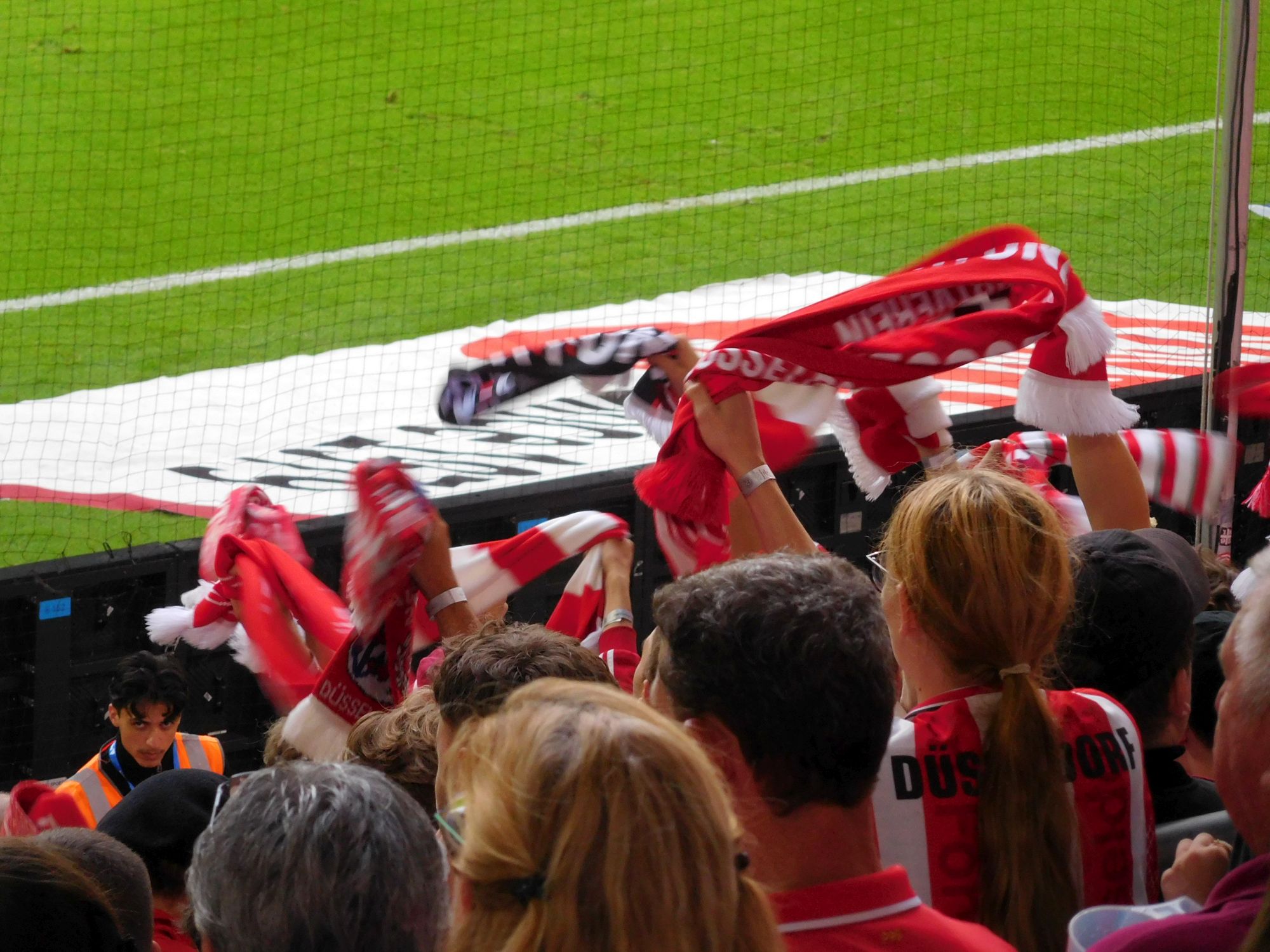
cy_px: 476
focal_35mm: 200
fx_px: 7338
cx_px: 635
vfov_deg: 7.4
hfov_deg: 9.9
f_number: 5.4
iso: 400
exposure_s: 1/100
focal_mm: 35.7
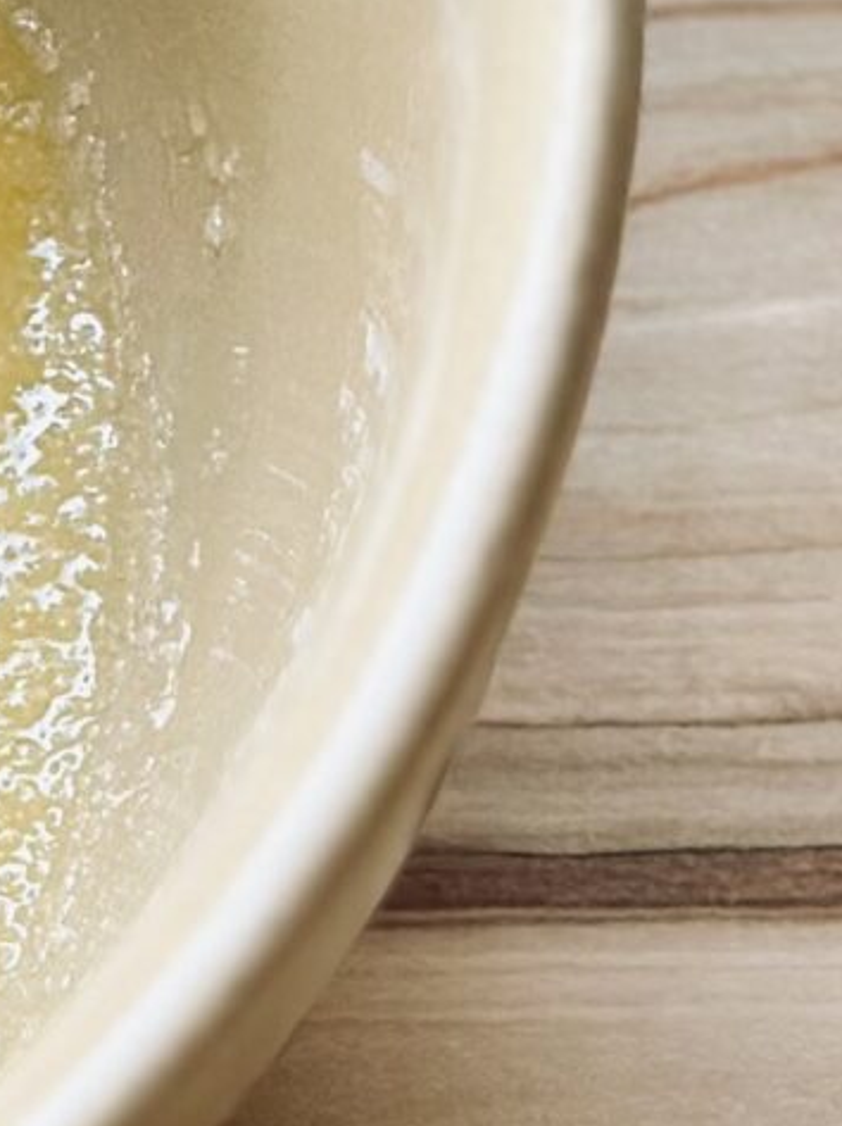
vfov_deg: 7.6
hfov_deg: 5.5
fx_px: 8444
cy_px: -238
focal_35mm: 260
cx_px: -1363
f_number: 1.78
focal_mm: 6.86
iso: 160
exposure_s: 1/60
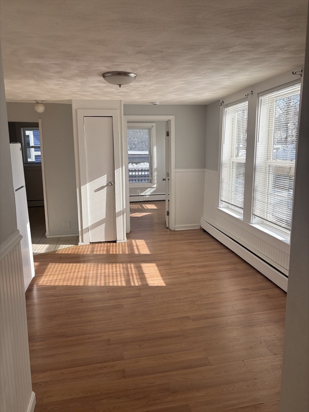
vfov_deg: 67.3
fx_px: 309
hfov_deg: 53.1
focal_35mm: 26
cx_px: 154
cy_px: 206
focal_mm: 5.96
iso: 50
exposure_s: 1/477
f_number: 1.6
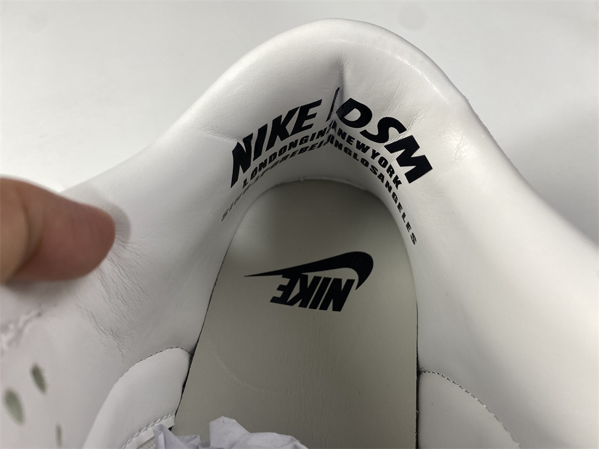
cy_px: 224
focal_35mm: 26
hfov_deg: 67.3
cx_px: 300
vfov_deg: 53.1
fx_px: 450
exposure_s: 1/100
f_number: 1.8
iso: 50
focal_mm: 4.25
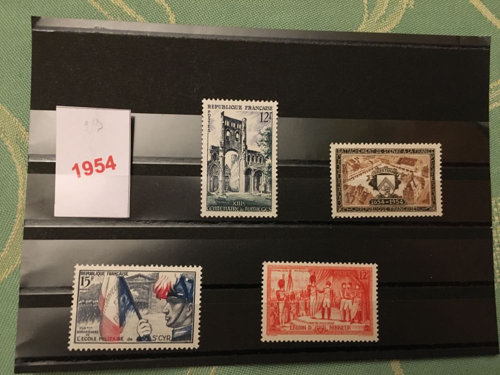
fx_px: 419
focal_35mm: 29
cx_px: 250
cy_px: 188
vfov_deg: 48.2
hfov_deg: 61.7
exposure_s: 1/17
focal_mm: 4.15
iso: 400
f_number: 2.2
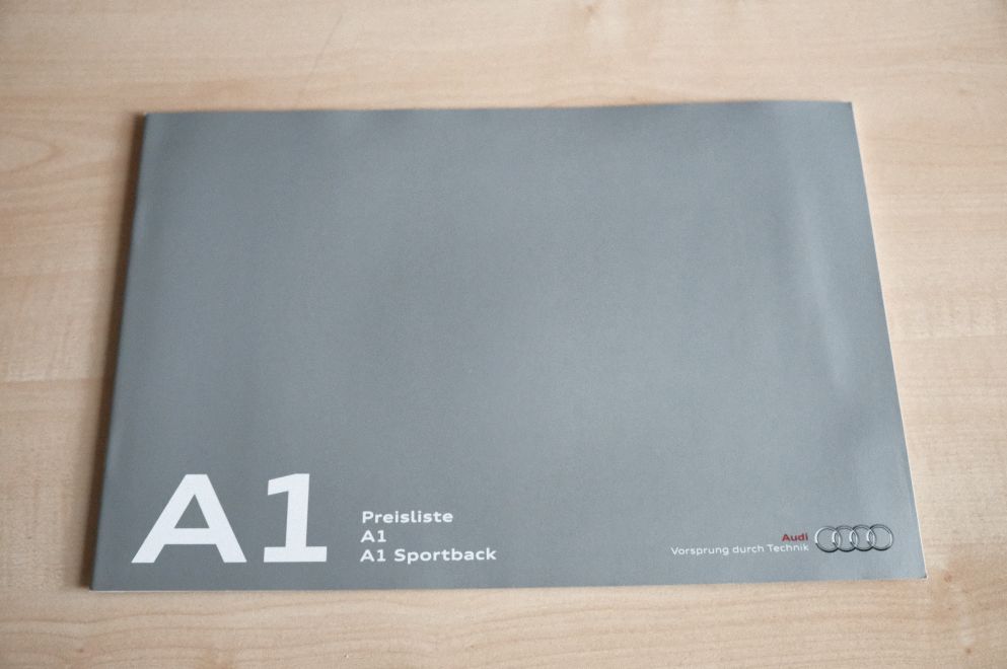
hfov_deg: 53.2
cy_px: 334
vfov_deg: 36.8
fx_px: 1006
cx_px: 504
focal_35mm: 36
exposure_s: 1/600
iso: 6400
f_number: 4
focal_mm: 24.3
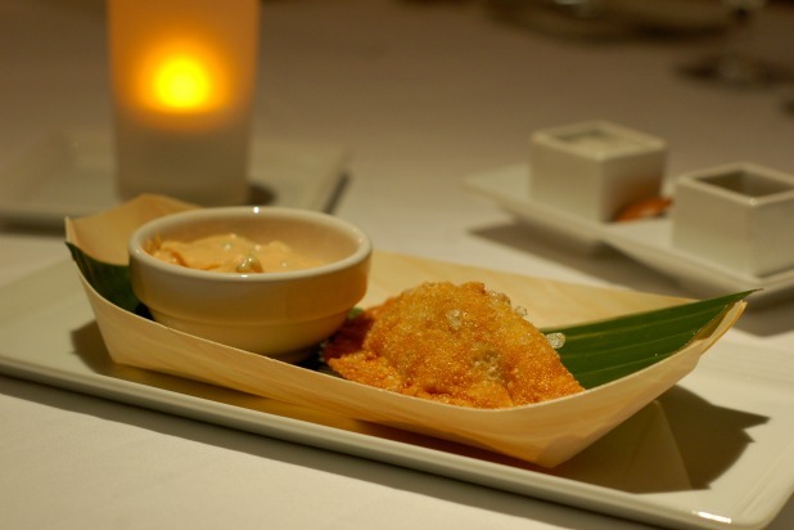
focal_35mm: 75
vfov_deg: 18.2
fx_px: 1654
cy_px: 265
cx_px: 397
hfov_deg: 27.0
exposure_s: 1/50
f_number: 4
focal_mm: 50
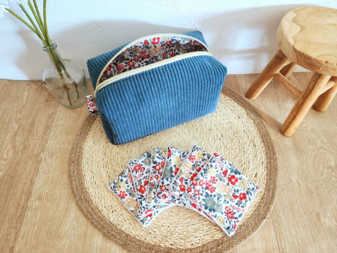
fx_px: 224
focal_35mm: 23
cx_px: 168
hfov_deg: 73.9
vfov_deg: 58.9
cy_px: 126
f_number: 1.8
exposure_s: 1/120
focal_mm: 6.4
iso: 250
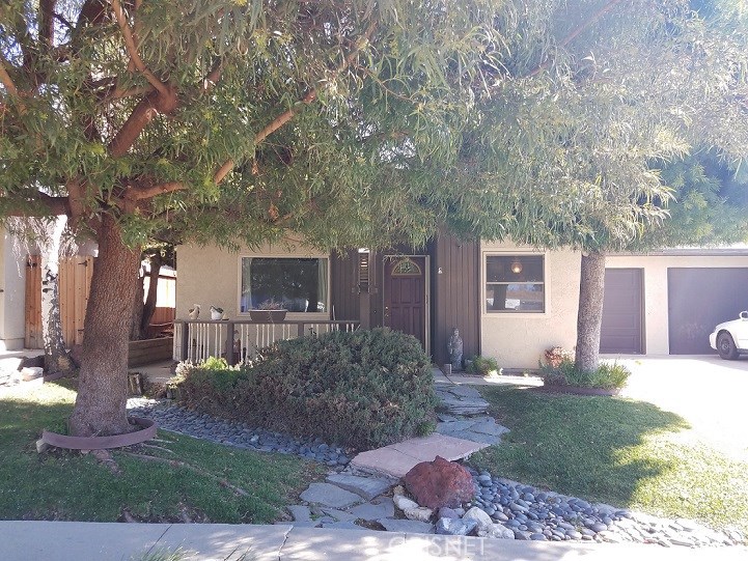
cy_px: 280
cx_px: 374
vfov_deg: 53.1
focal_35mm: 26
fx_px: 562
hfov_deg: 67.3
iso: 40
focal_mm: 4.2
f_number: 1.7
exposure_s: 1/231
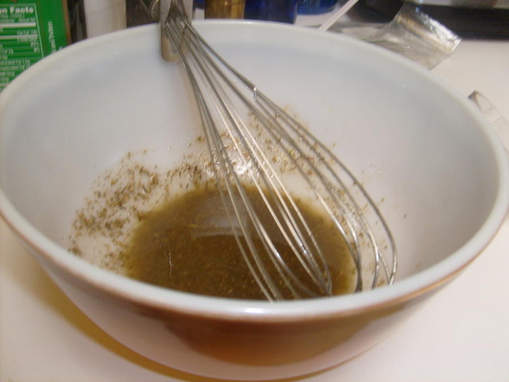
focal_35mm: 35
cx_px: 254
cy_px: 191
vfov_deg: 40.7
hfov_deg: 52.6
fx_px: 515
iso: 80
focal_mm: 5.8
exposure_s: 1/45
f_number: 2.8
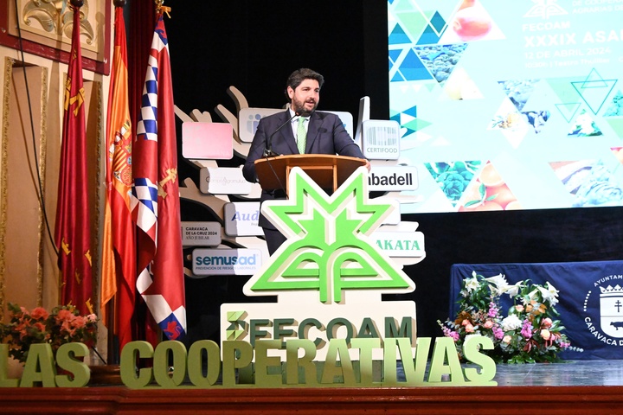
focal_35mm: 62
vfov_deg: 21.9
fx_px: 1073
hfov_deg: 32.4
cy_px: 208
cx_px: 312
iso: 16000
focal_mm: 62
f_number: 8
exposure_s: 1/100
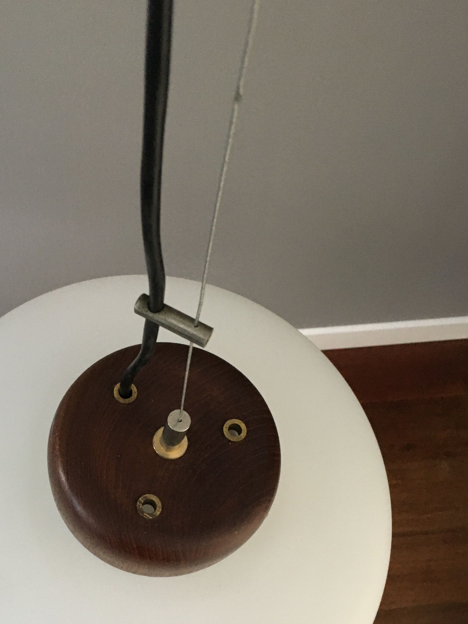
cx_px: 166
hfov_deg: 35.7
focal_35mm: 40
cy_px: 412
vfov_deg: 46.1
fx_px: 721
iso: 200
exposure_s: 1/25
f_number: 2.2
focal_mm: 4.15
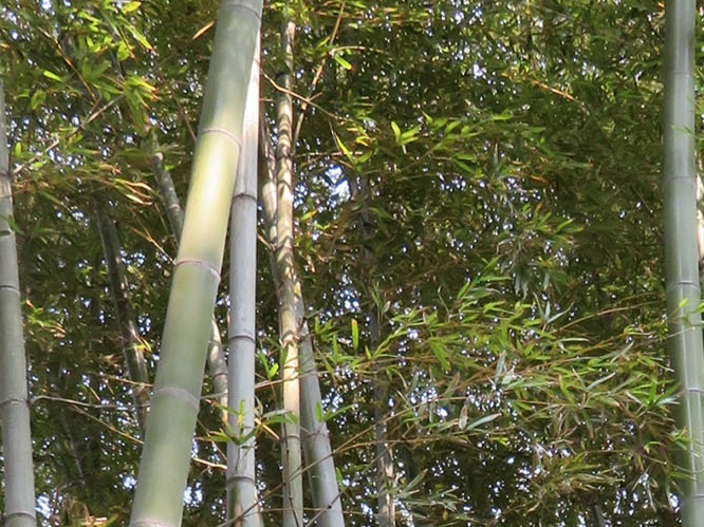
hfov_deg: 16.9
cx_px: 498
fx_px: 2358
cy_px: 768
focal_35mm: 116
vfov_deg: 12.2
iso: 50
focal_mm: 5.6
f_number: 2.8
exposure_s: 1/30
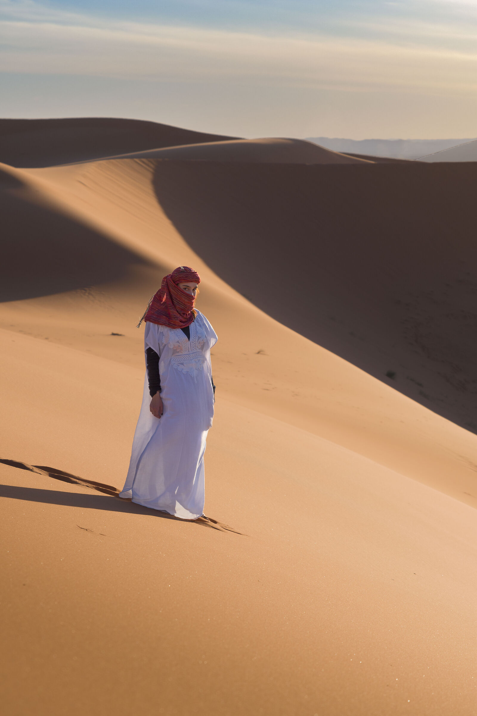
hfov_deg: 13.0
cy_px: 358
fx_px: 2087
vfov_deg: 19.5
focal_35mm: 105
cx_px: 238
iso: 100
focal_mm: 70
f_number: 5
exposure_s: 1/500
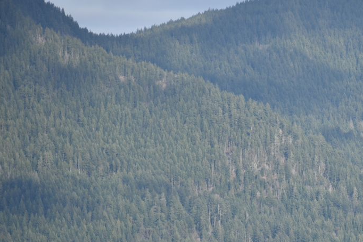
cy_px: 159
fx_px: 4354
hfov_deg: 4.8
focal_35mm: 432
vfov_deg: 3.2
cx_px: 322
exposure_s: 1/500
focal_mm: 230
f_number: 5.6
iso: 160
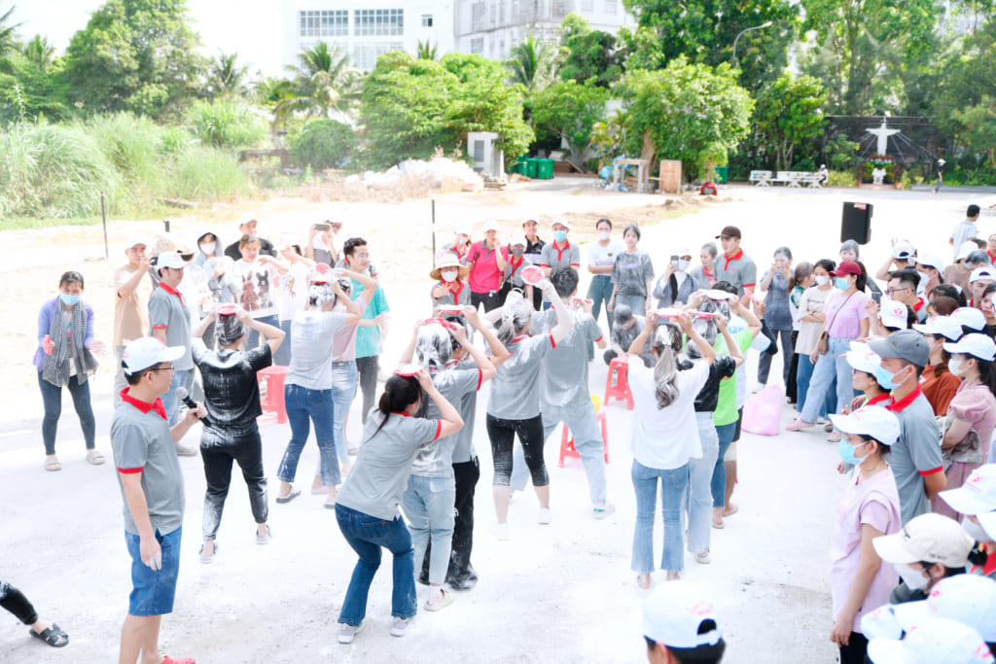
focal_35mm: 40
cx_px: 498
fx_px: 1107
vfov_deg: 33.4
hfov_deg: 48.5
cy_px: 332
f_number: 2.8
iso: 100
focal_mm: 40
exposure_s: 1/500
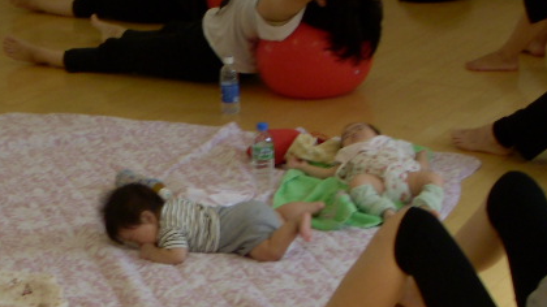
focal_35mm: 101
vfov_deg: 11.9
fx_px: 1465
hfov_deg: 20.6
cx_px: 23
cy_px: 247
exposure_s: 1/125
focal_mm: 6.3
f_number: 3.3
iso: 100
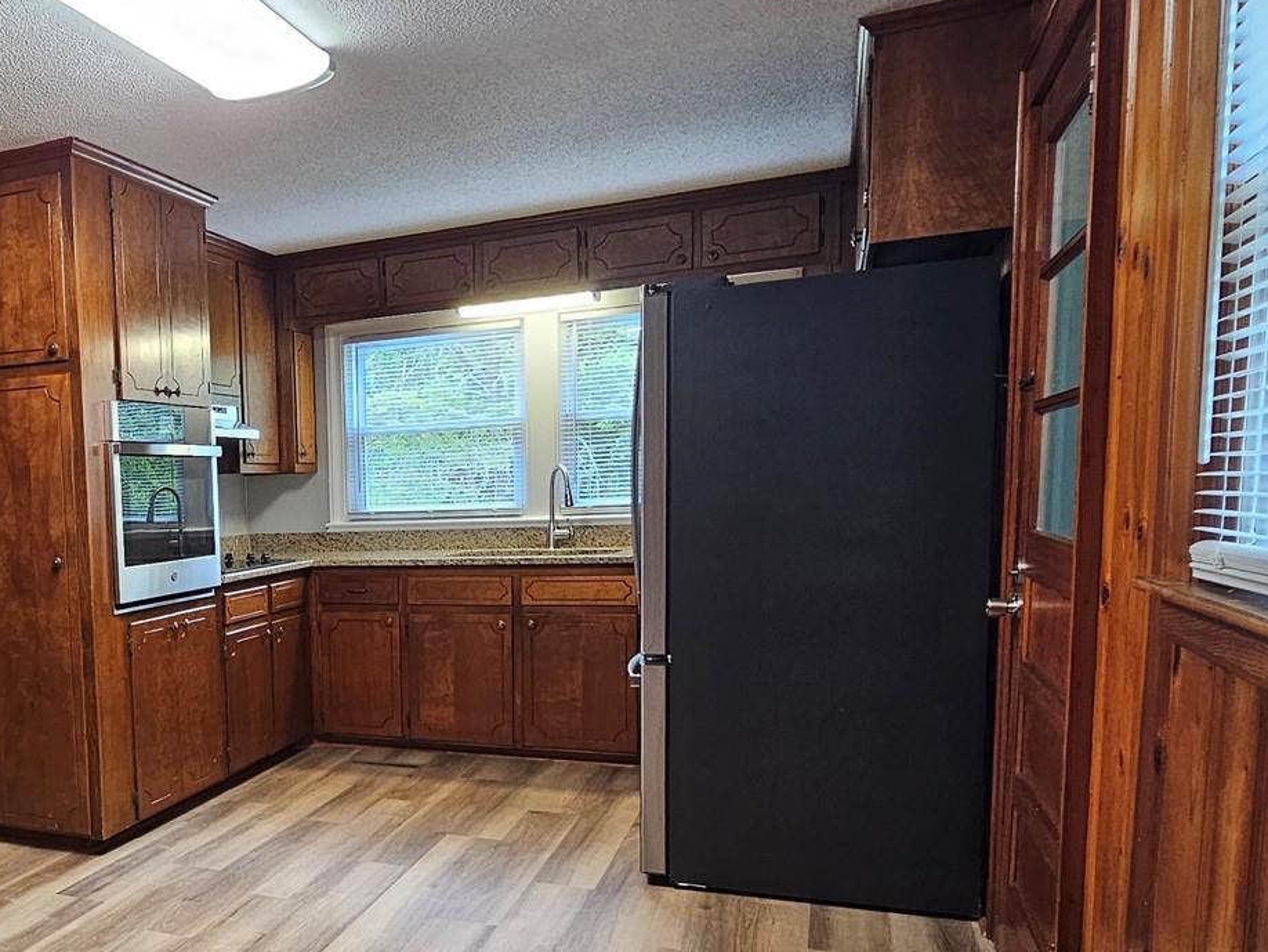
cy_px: 642
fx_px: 1063
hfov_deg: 55.5
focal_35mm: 29
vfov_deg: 47.4
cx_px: 186
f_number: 2.2
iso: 160
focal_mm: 2.2
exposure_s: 1/60
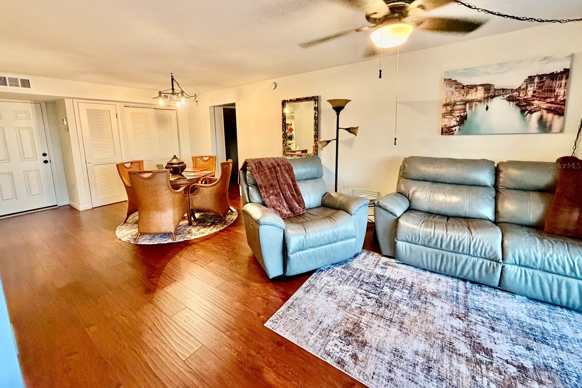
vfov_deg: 76.8
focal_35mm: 15
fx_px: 242
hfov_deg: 100.4
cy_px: 165
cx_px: 283
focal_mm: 2.22
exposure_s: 1/60
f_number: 2.2
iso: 640
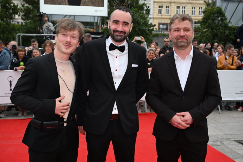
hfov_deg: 48.5
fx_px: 270
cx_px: 122
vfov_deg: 33.4
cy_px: 81
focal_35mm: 40
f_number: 5.6
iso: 800
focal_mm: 40
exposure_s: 1/250
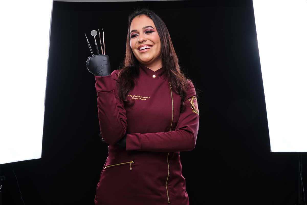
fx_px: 418
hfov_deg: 40.3
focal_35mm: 49
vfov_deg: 27.5
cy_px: 102
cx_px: 154
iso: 160
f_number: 10
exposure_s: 1/125
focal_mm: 32.5
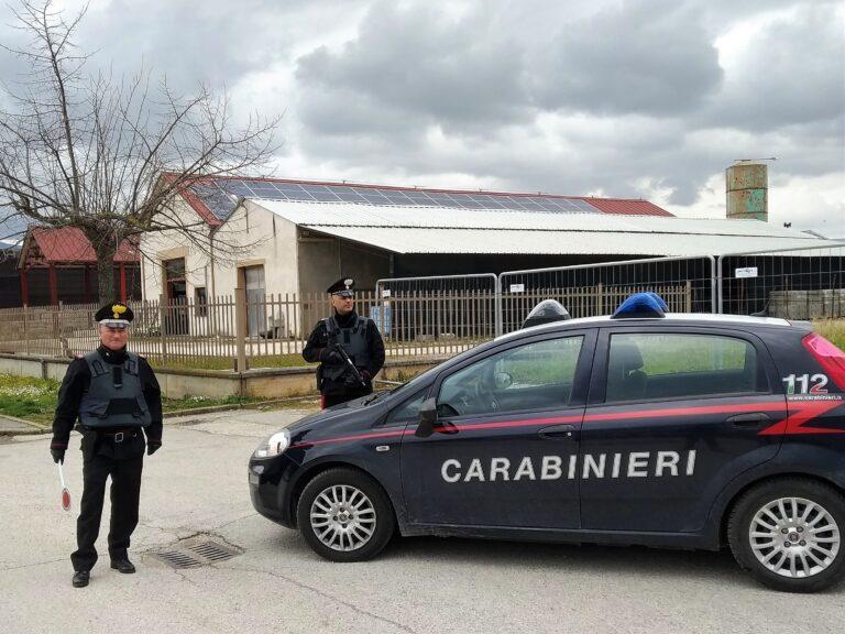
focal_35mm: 26
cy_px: 317
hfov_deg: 67.3
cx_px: 422
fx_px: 635
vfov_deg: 53.1
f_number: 2.2
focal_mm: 3.82
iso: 100
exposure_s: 1/375
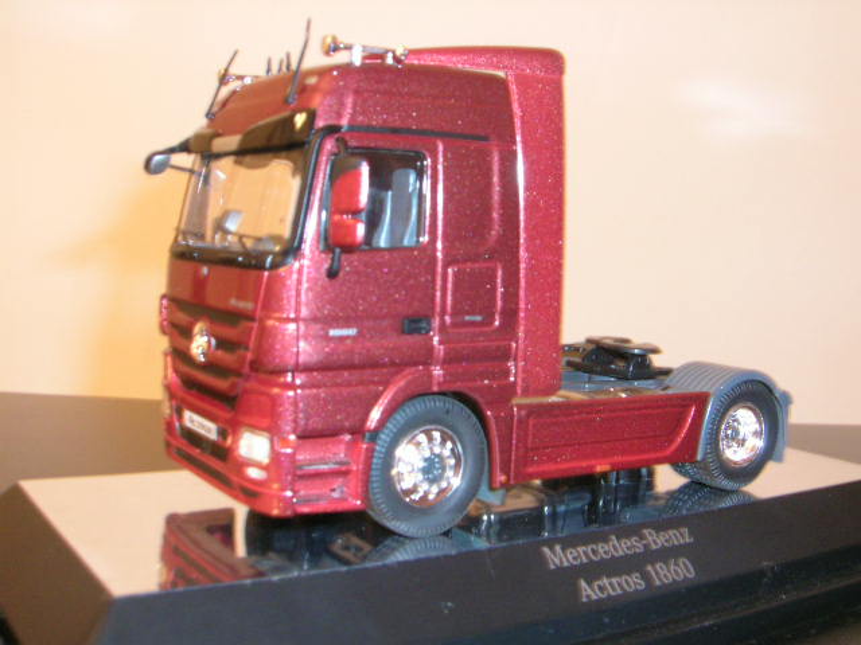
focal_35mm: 44
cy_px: 322
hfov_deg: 42.9
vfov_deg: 32.9
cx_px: 430
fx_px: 1094
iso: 200
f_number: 5.1
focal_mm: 6.7
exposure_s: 2
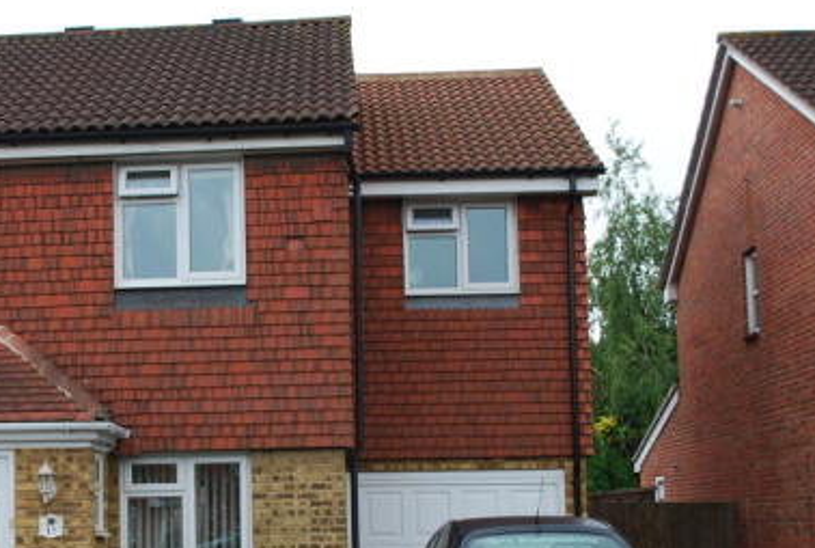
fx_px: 1407
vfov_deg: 21.9
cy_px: 374
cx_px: 206
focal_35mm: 62
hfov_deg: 31.7
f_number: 5
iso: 200
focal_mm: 24
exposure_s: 1/100
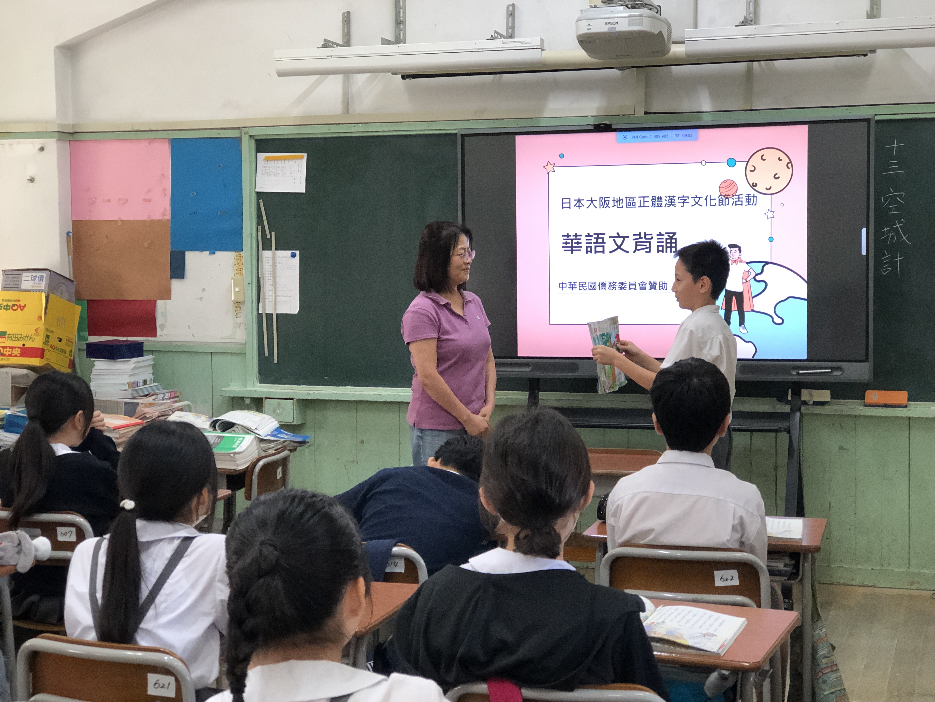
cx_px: 468
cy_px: 351
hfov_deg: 33.8
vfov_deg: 25.7
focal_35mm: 57
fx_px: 1540
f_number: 2.8
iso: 400
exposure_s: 1/120
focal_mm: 6.6
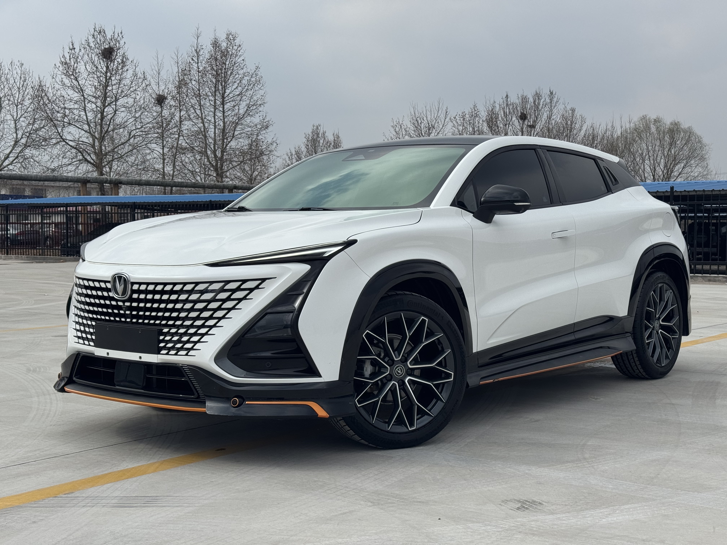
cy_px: 272
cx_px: 364
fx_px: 1008
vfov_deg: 30.3
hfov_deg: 39.7
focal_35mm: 48
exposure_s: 1/5848
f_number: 1.78
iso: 64
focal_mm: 6.76
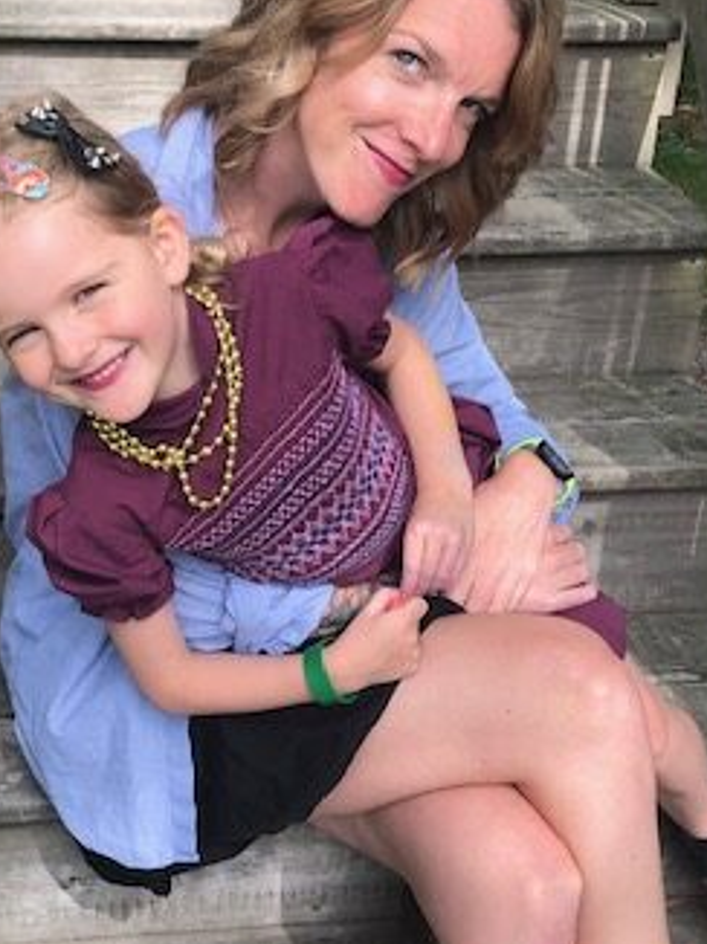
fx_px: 1500
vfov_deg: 34.8
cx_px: 325
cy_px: 570
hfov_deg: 26.5
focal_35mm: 55
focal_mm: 3.99
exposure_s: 1/369
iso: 20
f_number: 1.8
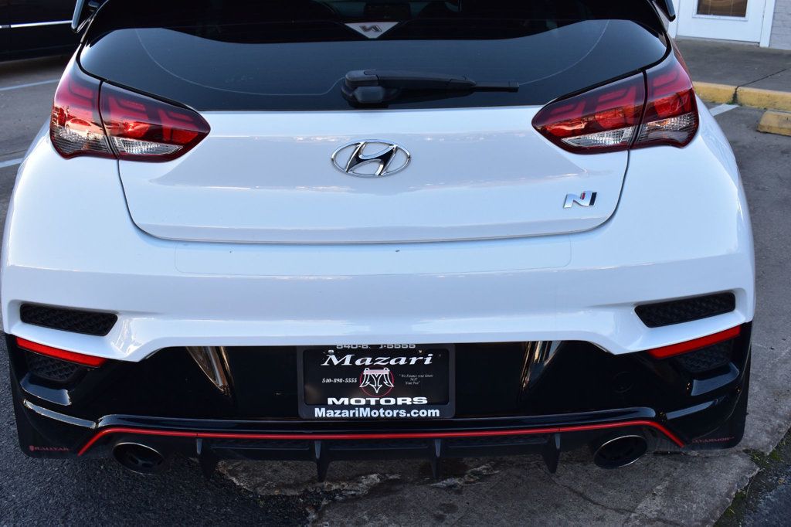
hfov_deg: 51.3
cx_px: 396
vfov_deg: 35.5
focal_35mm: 38
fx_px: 824
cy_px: 264
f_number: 9
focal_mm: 25
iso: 400
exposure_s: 1/100
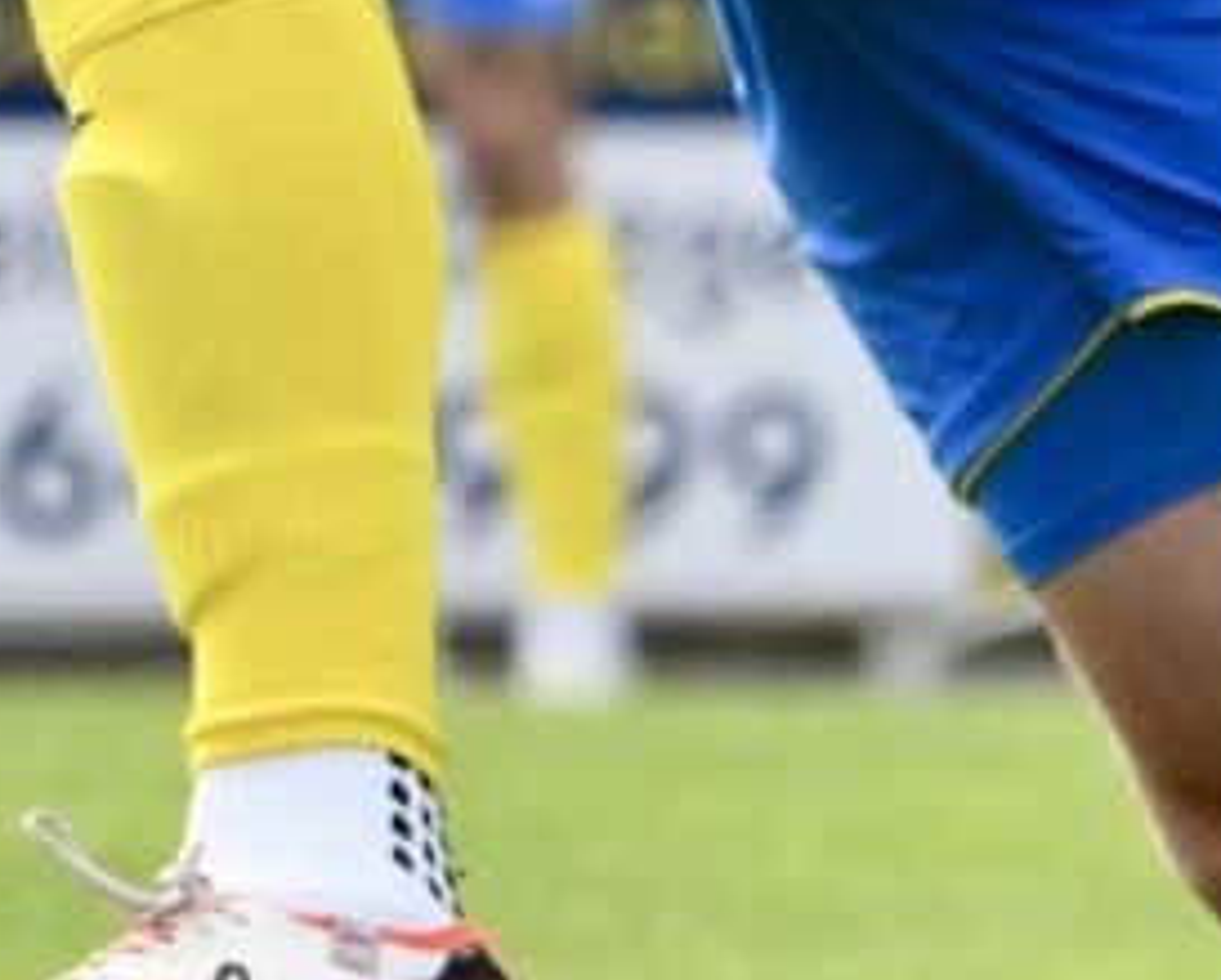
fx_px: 78863
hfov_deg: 0.9
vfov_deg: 0.7
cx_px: 143
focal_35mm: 2180
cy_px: -186
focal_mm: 310
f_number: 9
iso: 2000
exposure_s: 1/1600
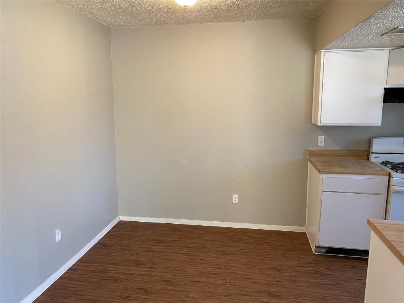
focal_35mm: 26
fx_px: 303
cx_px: 202
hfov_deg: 67.3
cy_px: 152
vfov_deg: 53.1
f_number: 1.8
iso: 80
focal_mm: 4.25
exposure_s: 1/60
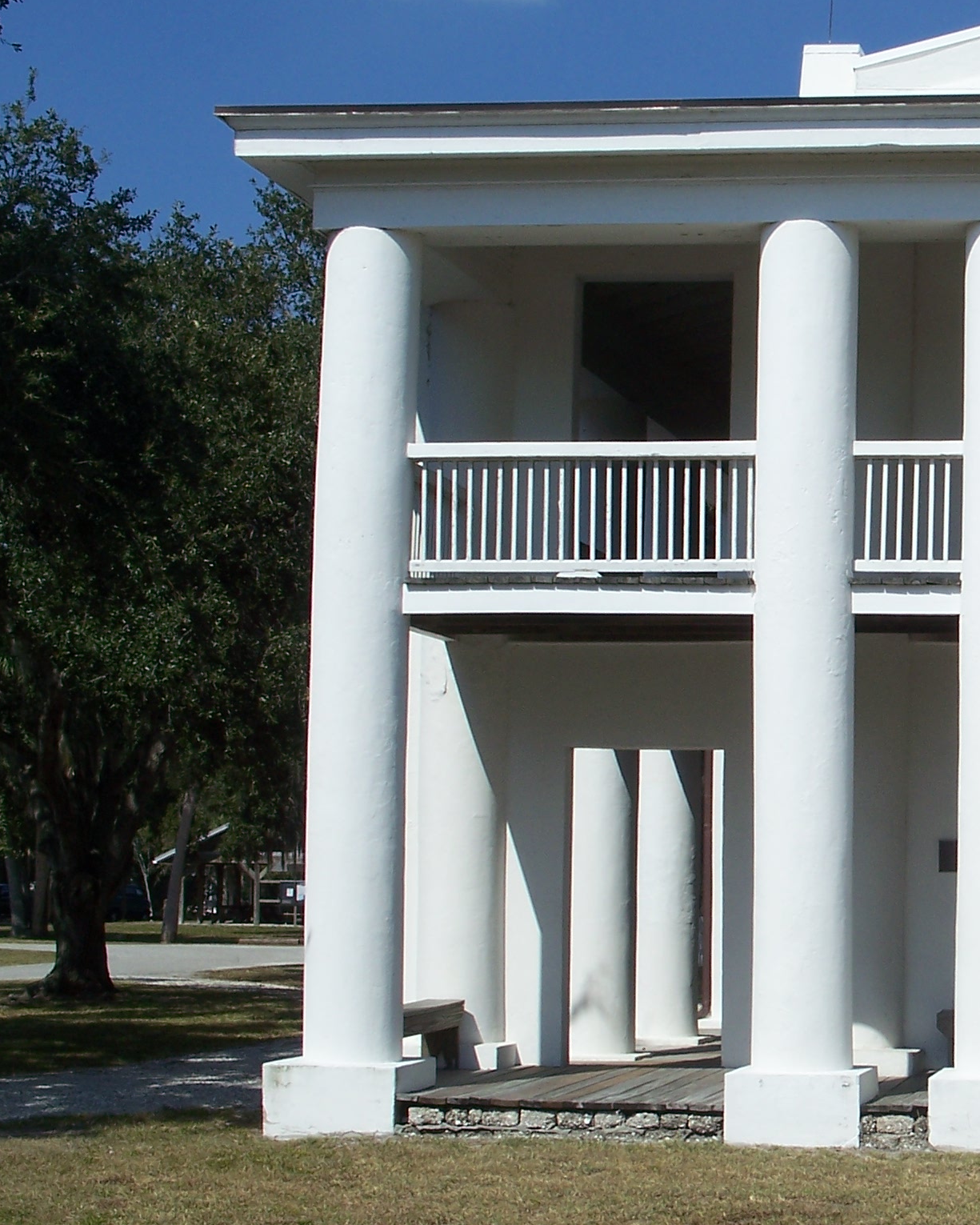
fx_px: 2791
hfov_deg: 18.9
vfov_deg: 24.7
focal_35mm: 77
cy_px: 605
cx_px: 1151
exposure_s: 1/500
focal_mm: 7.8
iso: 64
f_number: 5.6
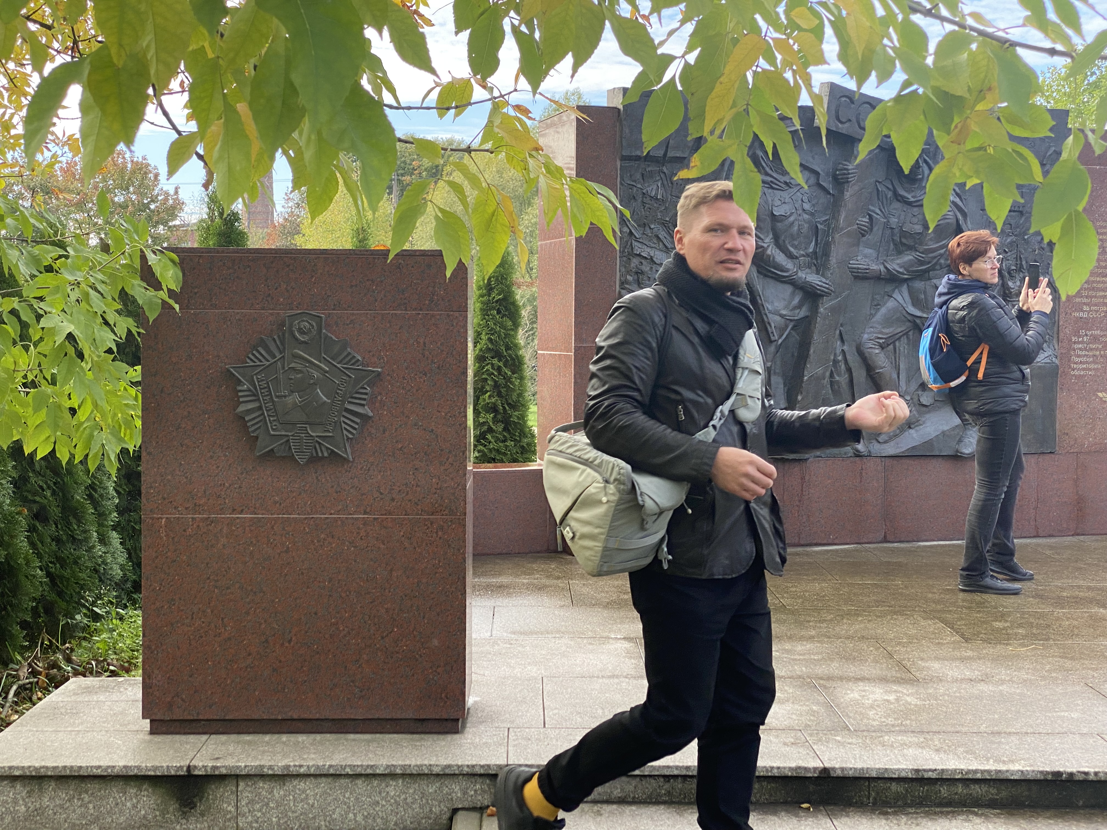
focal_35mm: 52
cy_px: 415
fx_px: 1663
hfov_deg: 36.8
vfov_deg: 28.0
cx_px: 554
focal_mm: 6
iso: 20
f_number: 2
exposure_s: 1/193
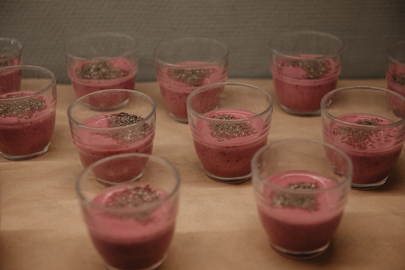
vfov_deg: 19.5
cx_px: 202
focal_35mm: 70
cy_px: 135
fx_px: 787
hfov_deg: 28.8
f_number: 4
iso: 1100
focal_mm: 70
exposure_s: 1/160
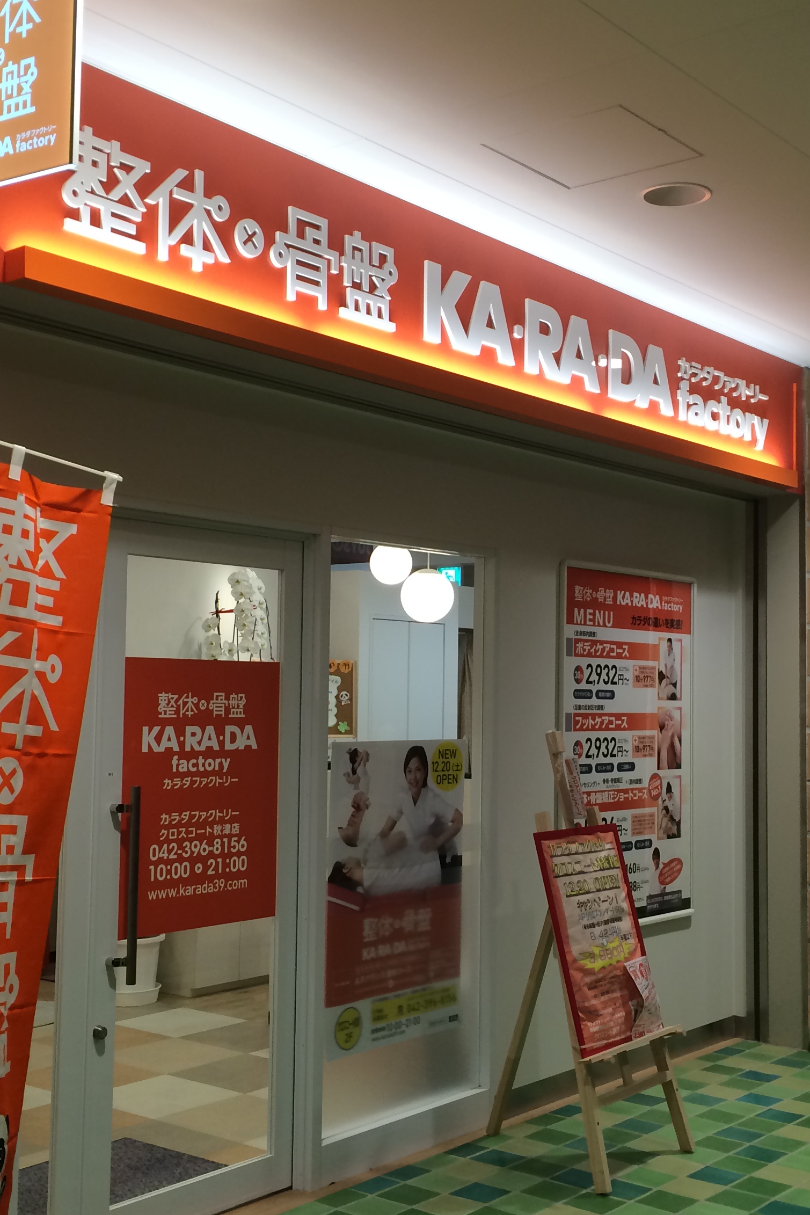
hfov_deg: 29.9
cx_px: 444
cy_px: 619
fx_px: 1518
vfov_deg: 43.6
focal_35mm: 45
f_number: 2.2
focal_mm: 4.12
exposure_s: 1/40
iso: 40
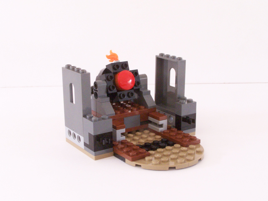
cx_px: 134
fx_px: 457
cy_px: 100
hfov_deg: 32.7
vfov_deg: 24.8
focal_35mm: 59
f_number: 8
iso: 400
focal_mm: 9.8
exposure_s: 1/8
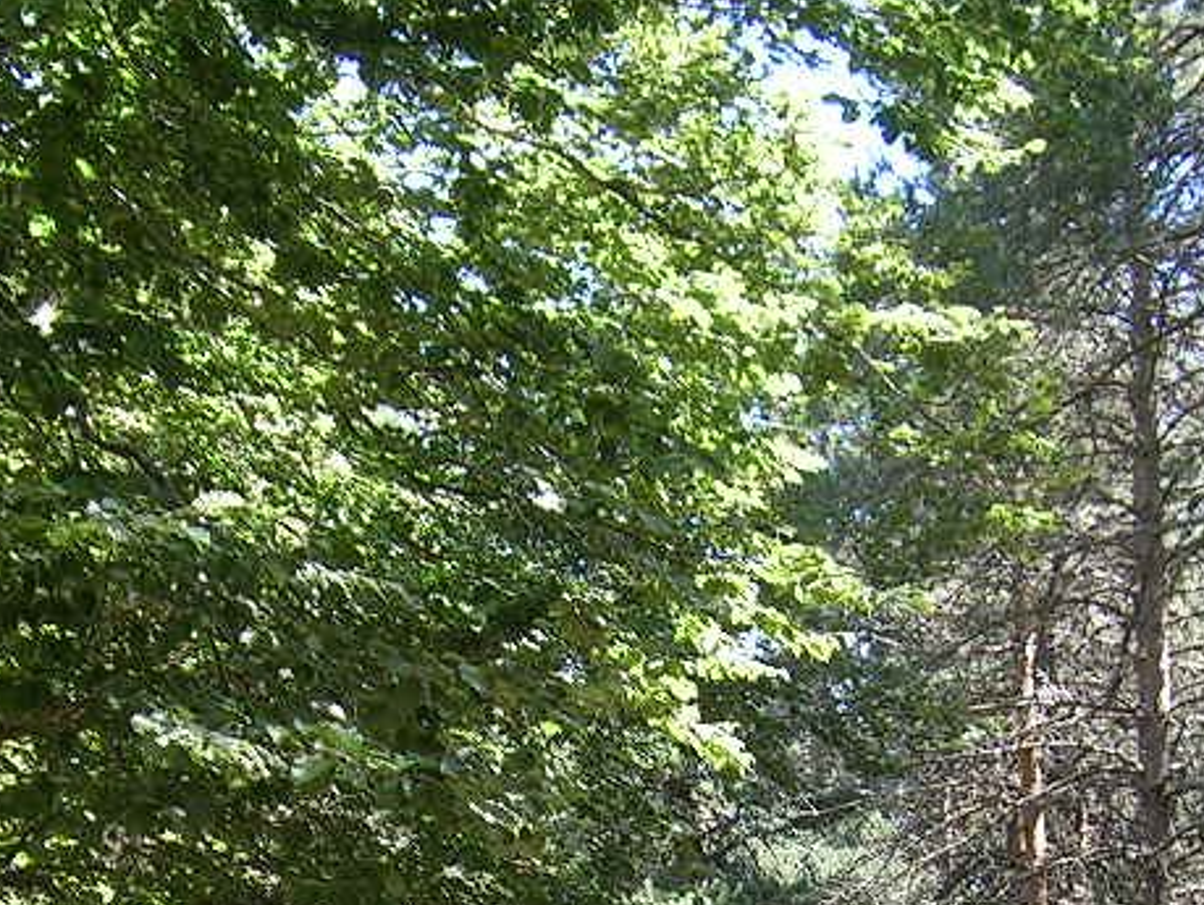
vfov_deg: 18.2
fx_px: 2715
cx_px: 546
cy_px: 1002
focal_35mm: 78
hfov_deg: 25.0
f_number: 2.8
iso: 50
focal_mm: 5.4
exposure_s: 1/91.3
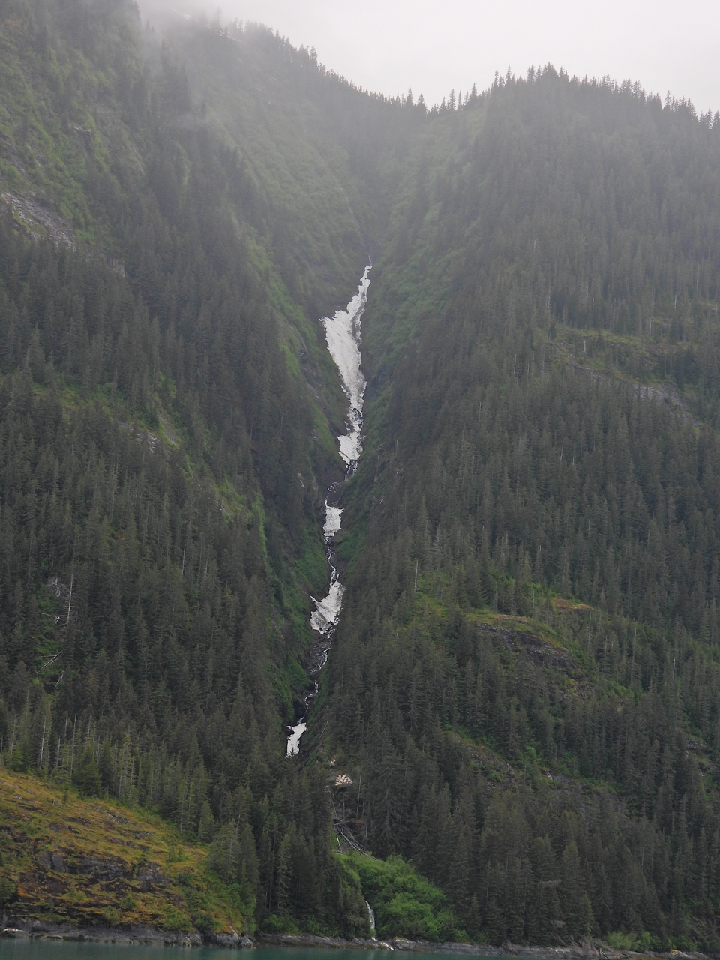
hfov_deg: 17.4
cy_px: 480
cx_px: 360
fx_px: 2357
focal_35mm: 85
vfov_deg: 23.0
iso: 100
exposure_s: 1/200
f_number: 4
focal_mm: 15.2
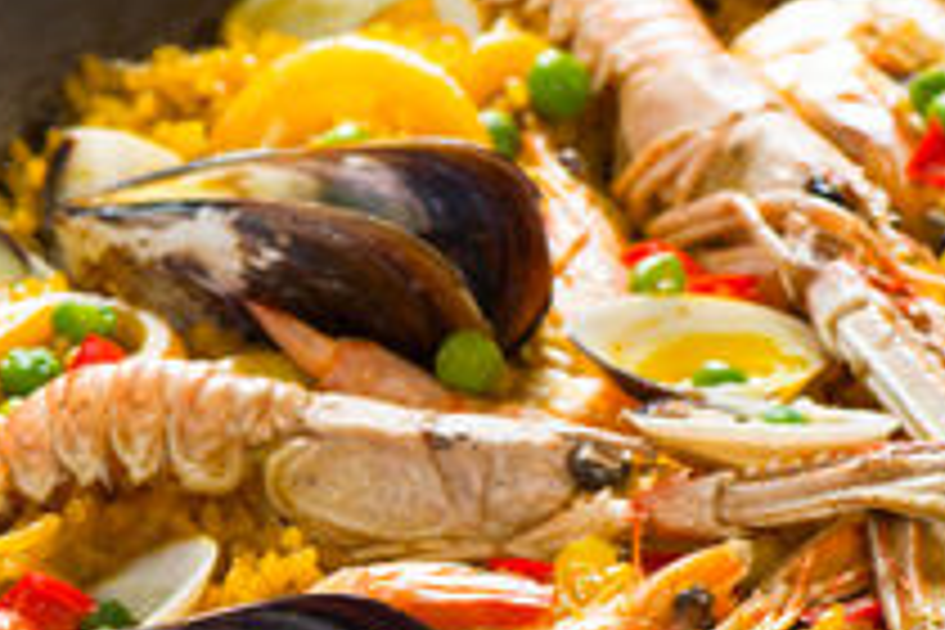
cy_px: 497
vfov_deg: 3.2
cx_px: 583
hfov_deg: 4.9
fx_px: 11103
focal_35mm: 423
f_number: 8
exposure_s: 1/160
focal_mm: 105
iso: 100
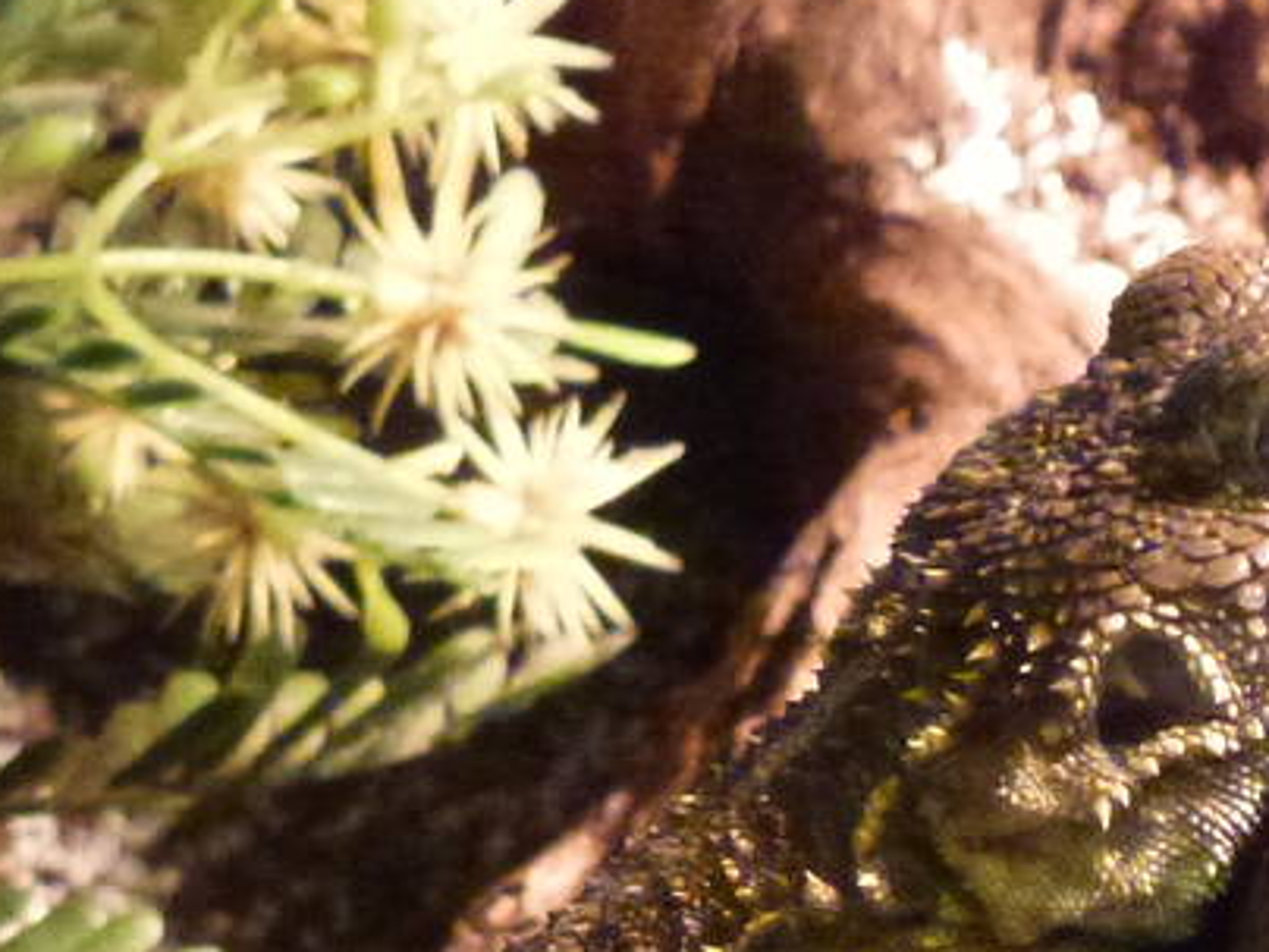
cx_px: 634
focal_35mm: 178
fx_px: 6525
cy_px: 1389
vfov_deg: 8.2
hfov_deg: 11.1
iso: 800
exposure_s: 1/40
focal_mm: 8
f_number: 4
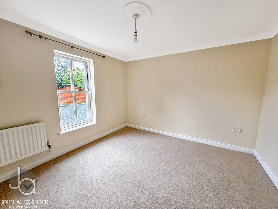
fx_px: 112
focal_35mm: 14
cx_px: 139
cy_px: 104
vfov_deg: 85.7
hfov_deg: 102.1
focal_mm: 2.22
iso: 200
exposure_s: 1/99
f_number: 2.2
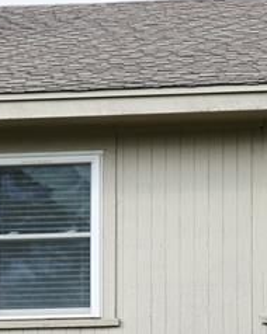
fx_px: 2156
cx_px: 135
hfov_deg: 7.1
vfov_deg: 8.7
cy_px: 448
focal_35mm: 218
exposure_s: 1/100
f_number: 9
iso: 100
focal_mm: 54
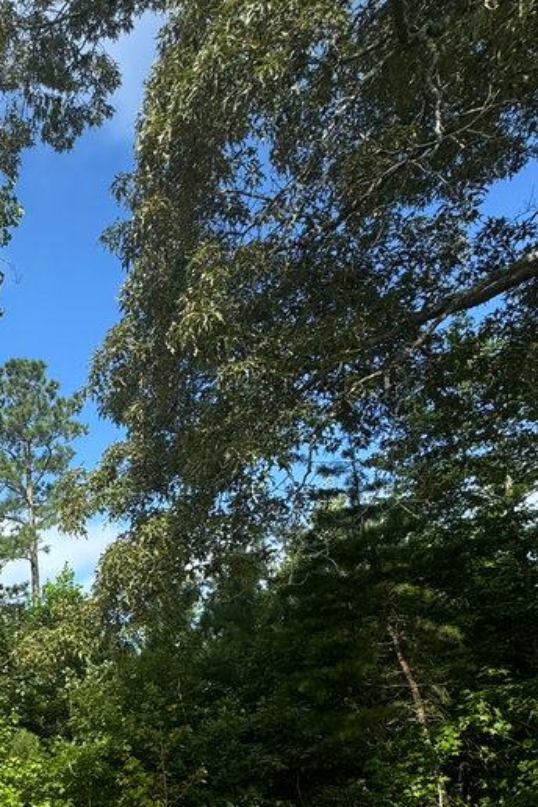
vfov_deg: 54.0
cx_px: -73
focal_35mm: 32
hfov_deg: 34.6
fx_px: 717
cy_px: 667
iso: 40
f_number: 2.2
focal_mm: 2.22
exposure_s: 1/956
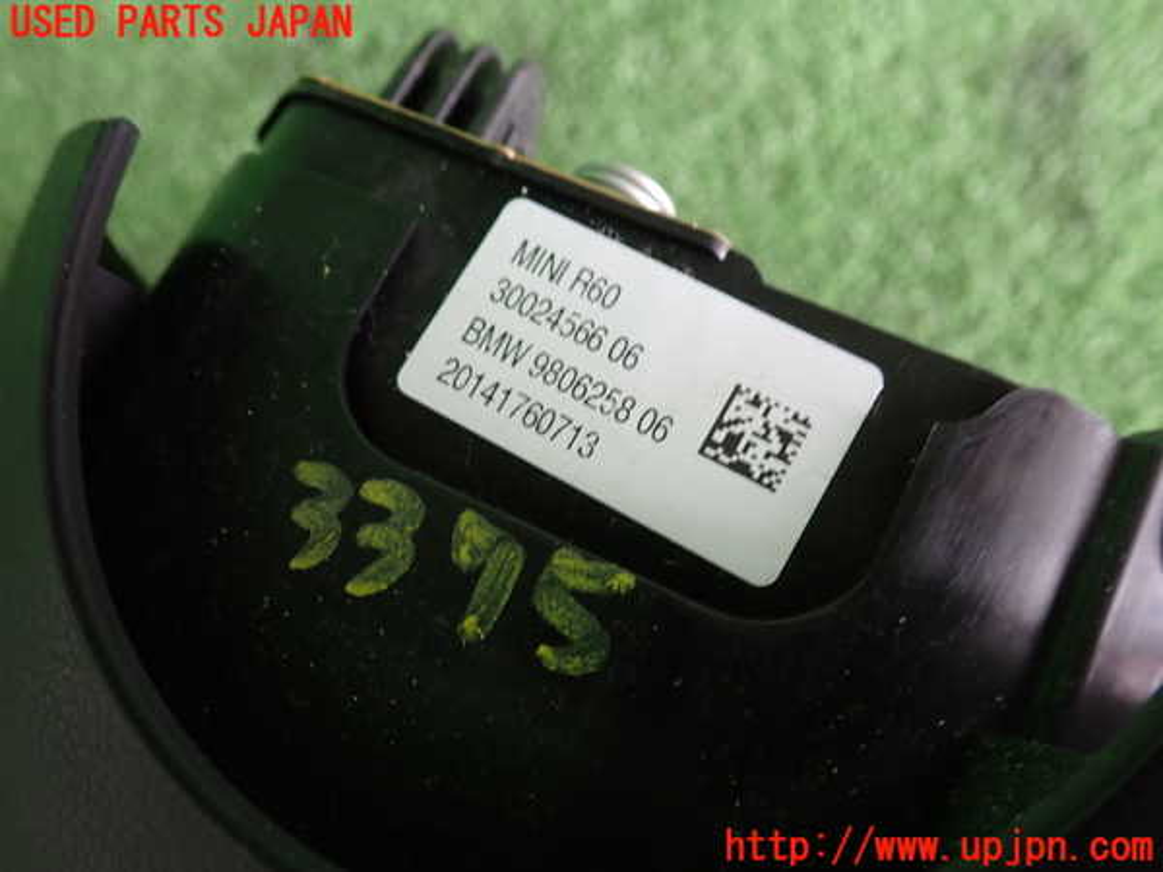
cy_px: 436
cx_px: 582
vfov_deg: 46.8
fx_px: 1008
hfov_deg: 60.0
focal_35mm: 30
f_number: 2.3
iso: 200
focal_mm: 5.4
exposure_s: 1/50
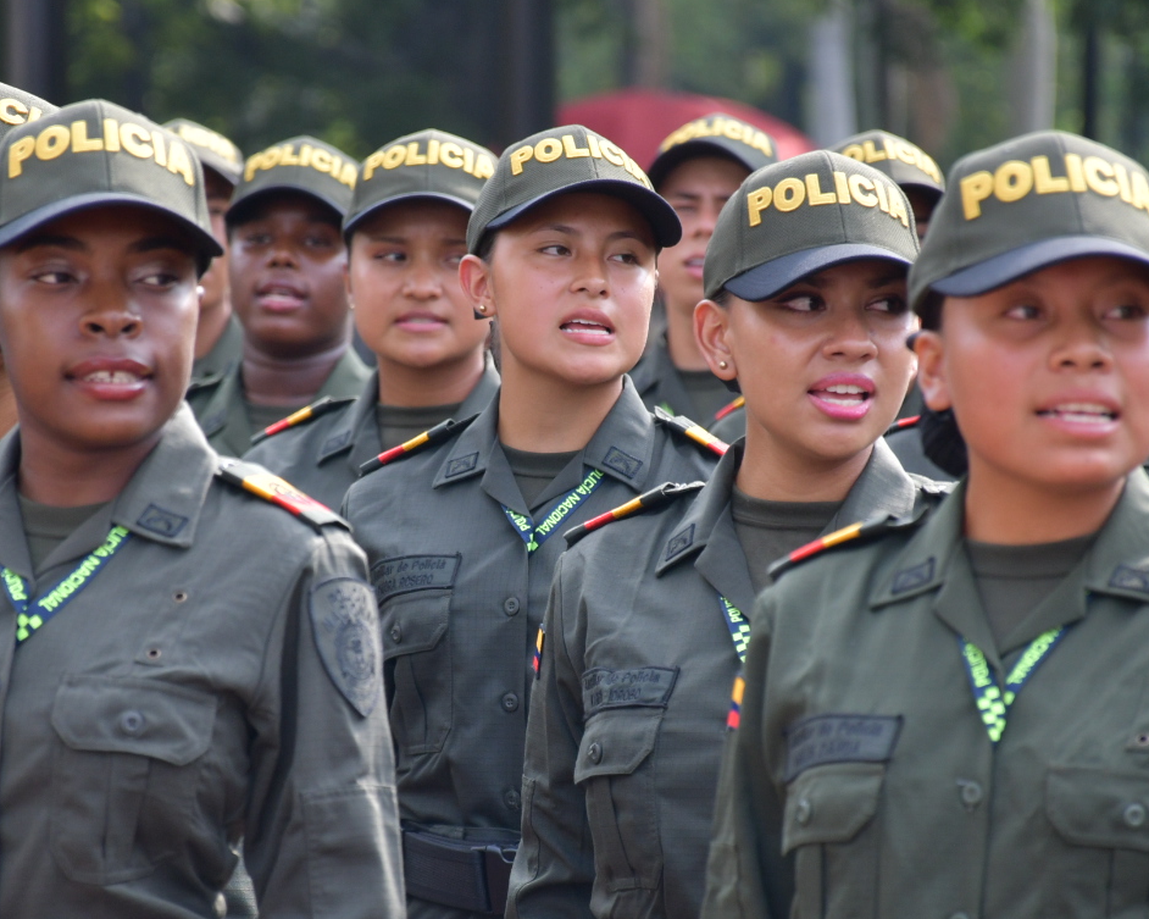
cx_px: 531
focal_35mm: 339
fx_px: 11524
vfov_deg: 4.6
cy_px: 565
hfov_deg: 5.7
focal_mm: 140
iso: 500
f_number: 5.6
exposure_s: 1/500
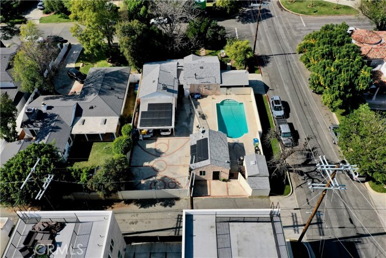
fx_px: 300
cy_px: 129
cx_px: 193
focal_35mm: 28
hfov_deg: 65.5
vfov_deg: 46.4
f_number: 6.3
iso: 100
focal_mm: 10.26
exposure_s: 1/800
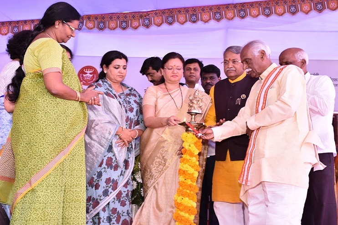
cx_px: 169
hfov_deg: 41.1
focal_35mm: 48
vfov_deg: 28.0
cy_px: 112
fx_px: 450
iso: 1000
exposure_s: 1/125
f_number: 7.1
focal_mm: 32
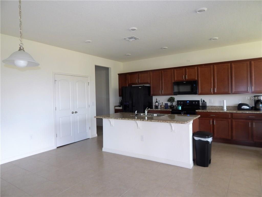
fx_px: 174
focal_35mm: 23
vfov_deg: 58.9
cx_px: 131
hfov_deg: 73.9
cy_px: 98
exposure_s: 1/30
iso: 180
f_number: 3
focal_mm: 4
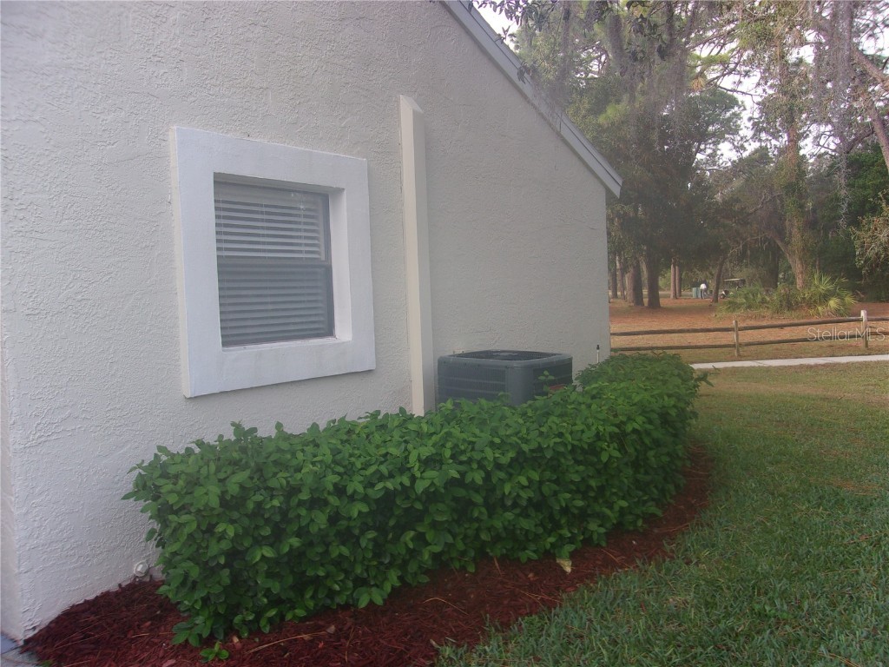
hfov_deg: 65.3
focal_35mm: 27
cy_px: 334
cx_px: 444
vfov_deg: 51.4
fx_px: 693
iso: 80
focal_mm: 4.9
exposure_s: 1/140
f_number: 3
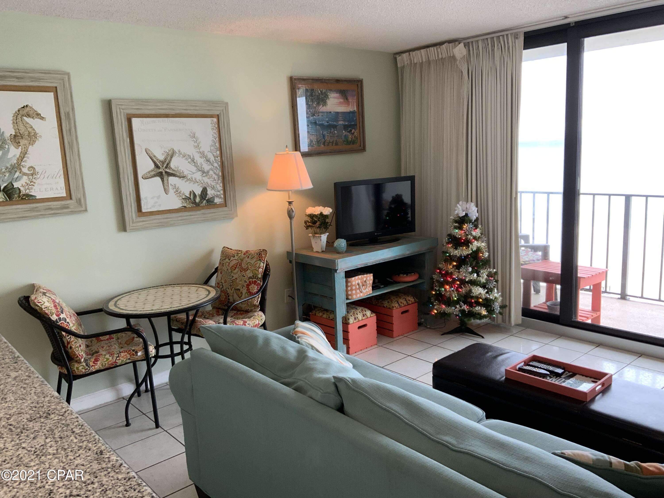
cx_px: 332
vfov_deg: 48.2
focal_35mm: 29
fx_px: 556
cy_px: 249
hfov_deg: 61.7
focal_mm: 3
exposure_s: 1/60
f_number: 1.8
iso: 100
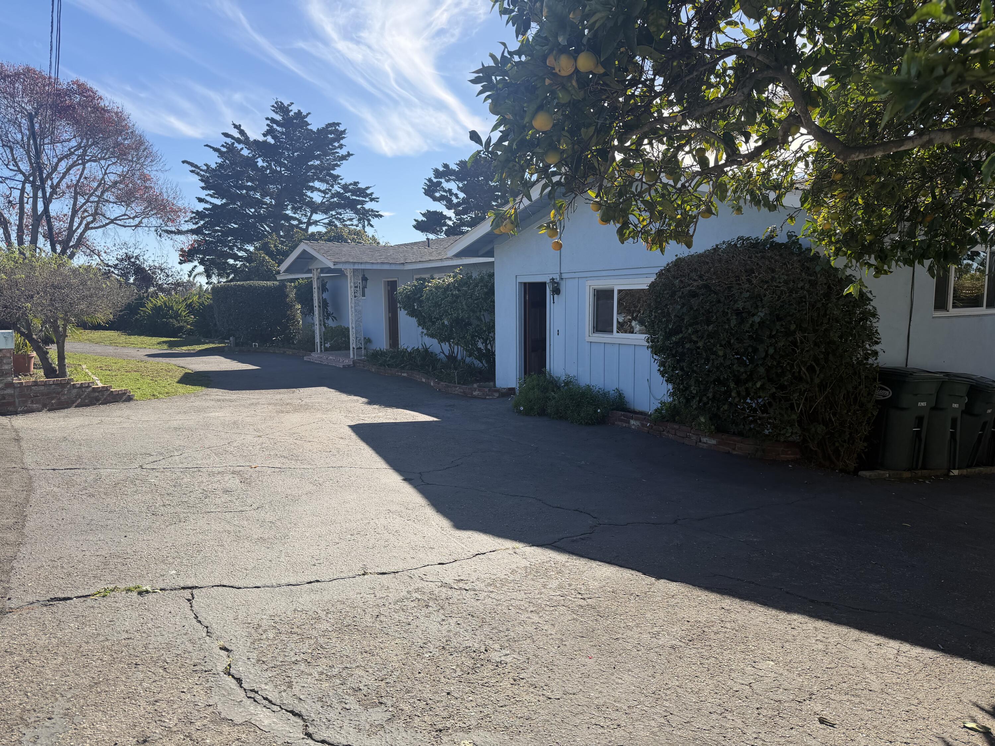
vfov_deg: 56.8
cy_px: 373
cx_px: 498
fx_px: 690
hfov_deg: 71.6
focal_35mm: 24
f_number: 1.78
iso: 100
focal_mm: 6.76
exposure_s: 1/3279
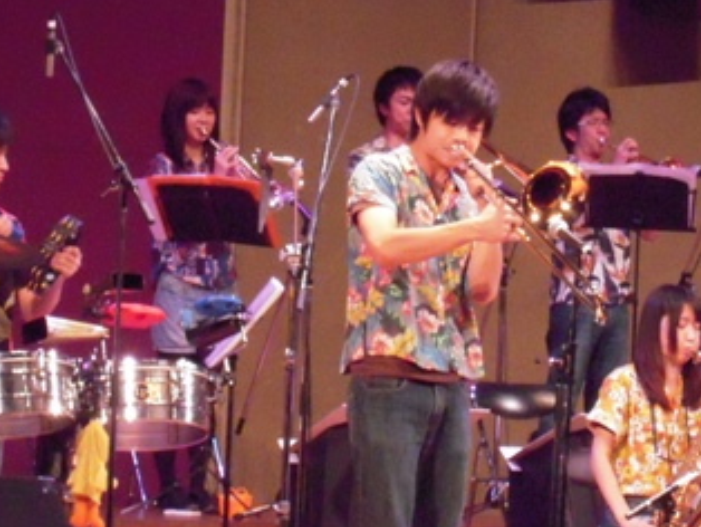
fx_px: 4621
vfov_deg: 6.5
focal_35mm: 228
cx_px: 572
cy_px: 319
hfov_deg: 8.7
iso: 1600
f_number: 5.8
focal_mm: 20
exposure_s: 1/30
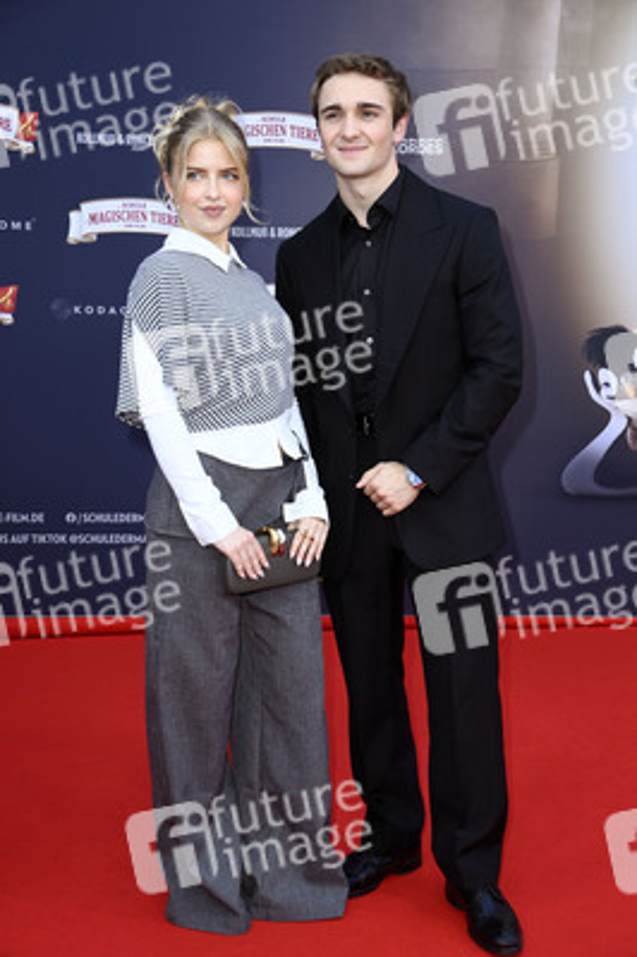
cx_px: 318
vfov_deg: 32.4
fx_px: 1648
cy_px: 478
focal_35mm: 62
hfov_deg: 21.9
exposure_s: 1/250
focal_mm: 62
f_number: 5.6
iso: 640
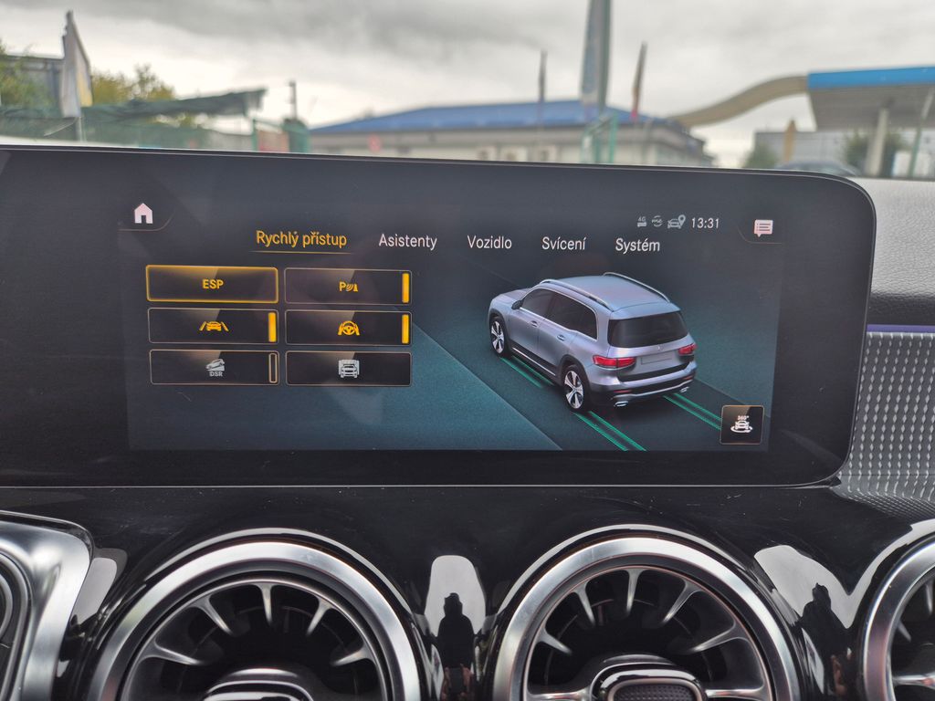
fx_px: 621
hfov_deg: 73.9
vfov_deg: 58.9
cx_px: 468
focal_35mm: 23
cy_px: 350
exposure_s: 1/448
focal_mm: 5.4
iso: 40
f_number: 1.8
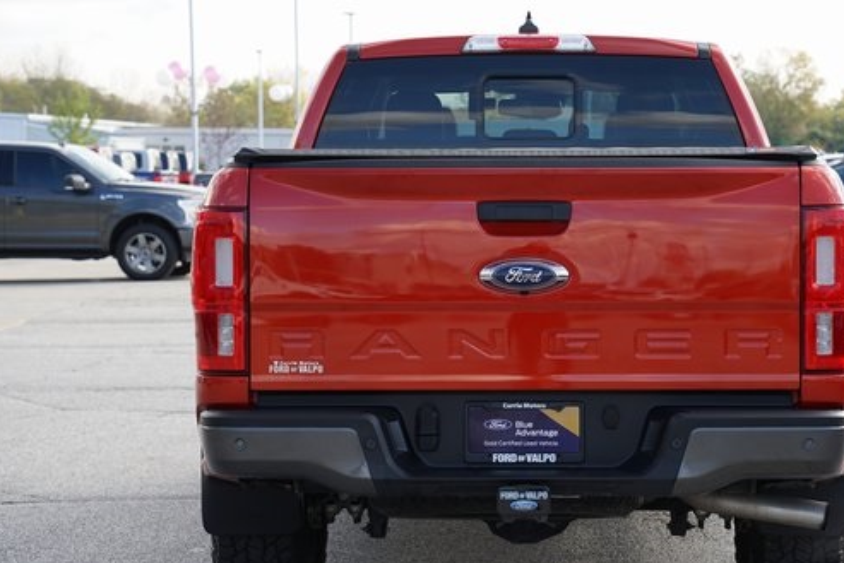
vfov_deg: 14.3
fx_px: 2251
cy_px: 297
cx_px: 510
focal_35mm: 96
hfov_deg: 21.2
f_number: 6.3
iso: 100
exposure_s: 1/100
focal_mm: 74
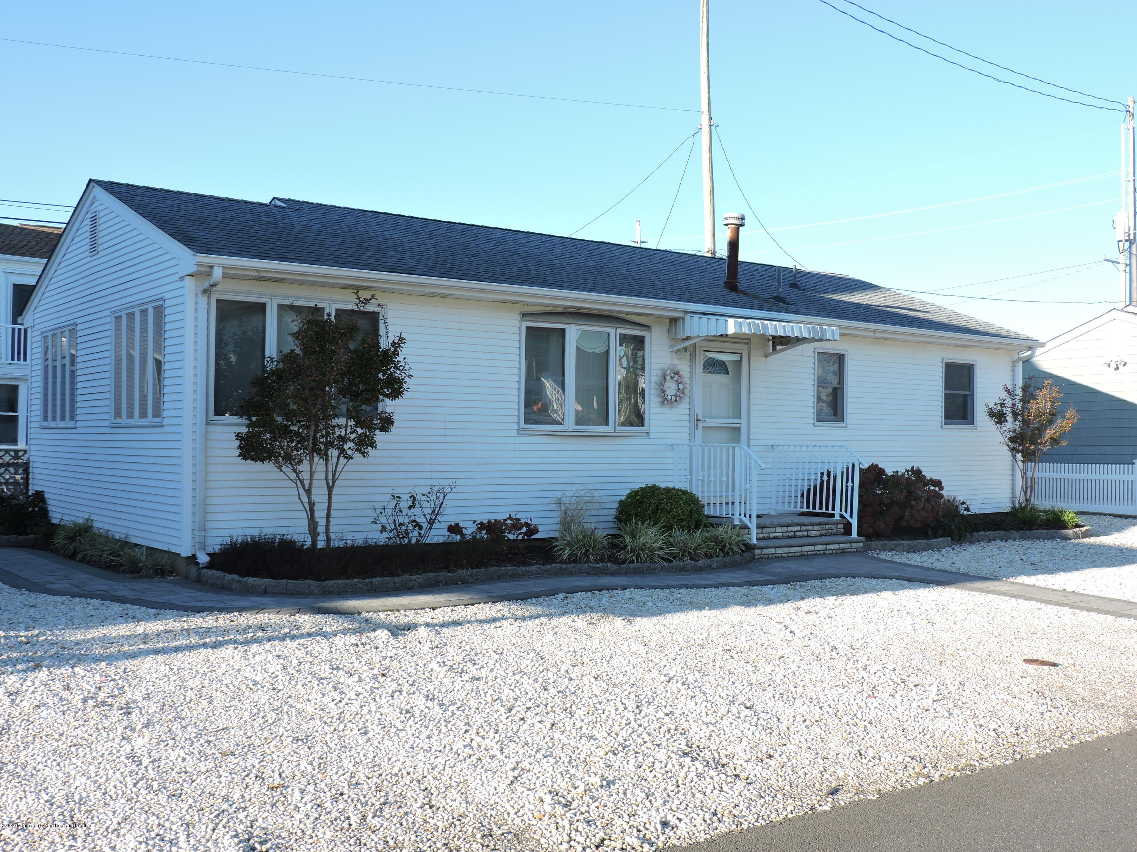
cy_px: 426
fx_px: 1150
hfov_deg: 52.6
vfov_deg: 40.7
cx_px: 568
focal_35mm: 35
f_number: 3.3
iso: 100
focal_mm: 6.2
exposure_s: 1/400
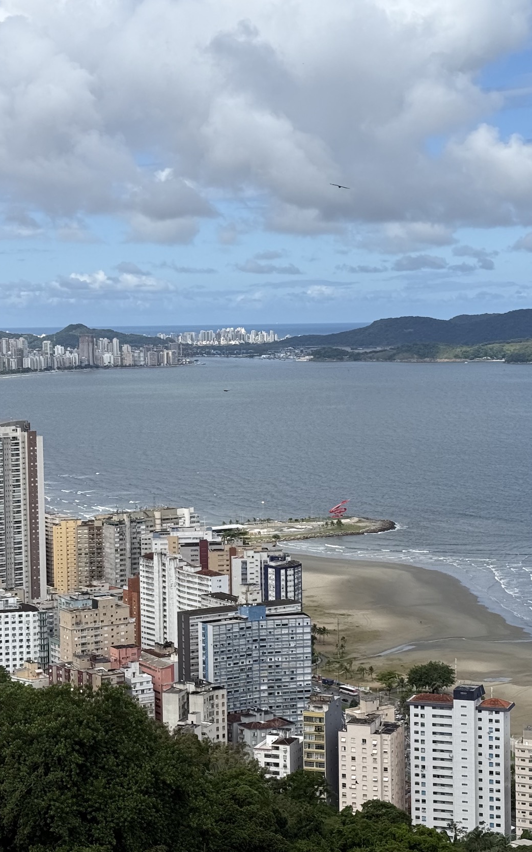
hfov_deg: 17.8
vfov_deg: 28.2
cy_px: 442
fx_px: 1694
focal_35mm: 73
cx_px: 278
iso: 100
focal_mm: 6.76
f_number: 1.78
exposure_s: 1/7874
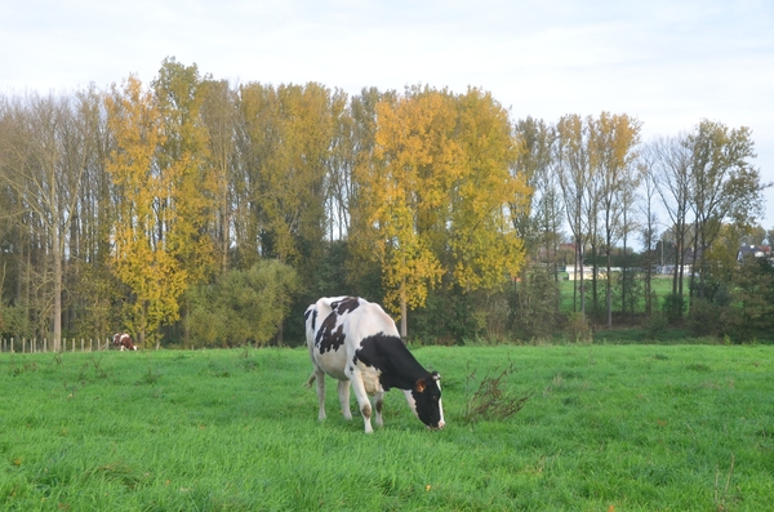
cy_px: 256
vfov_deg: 22.5
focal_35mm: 60
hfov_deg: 33.5
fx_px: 1287
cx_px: 387
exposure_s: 1/60
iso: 200
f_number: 10
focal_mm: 40
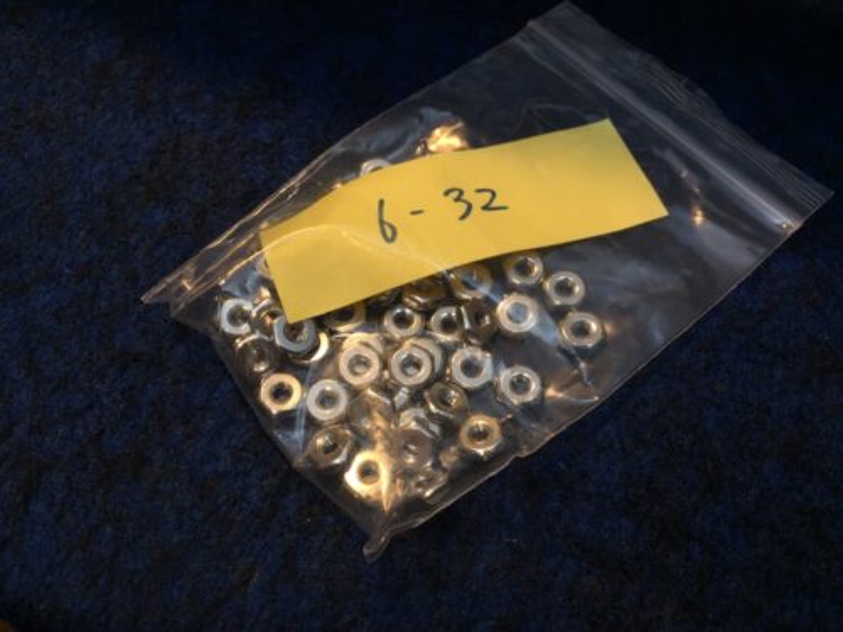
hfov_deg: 61.7
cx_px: 422
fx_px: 706
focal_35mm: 29
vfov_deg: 48.2
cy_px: 316
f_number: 2.2
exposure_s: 1/50
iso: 32
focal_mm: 4.15
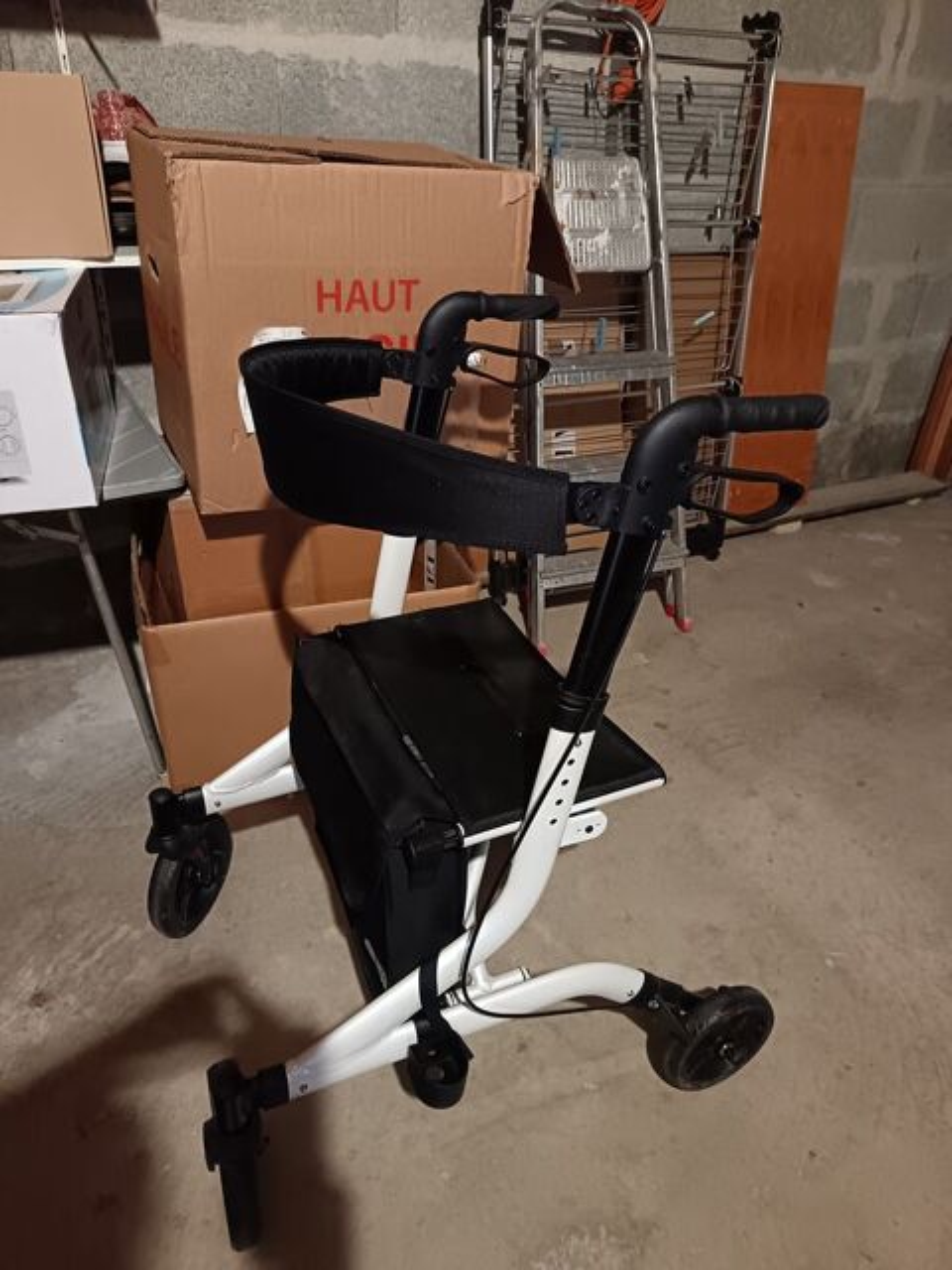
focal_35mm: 24
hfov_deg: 56.8
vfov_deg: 71.6
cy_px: 635
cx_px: 476
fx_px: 880
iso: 7025
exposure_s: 1/16.7
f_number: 1.75
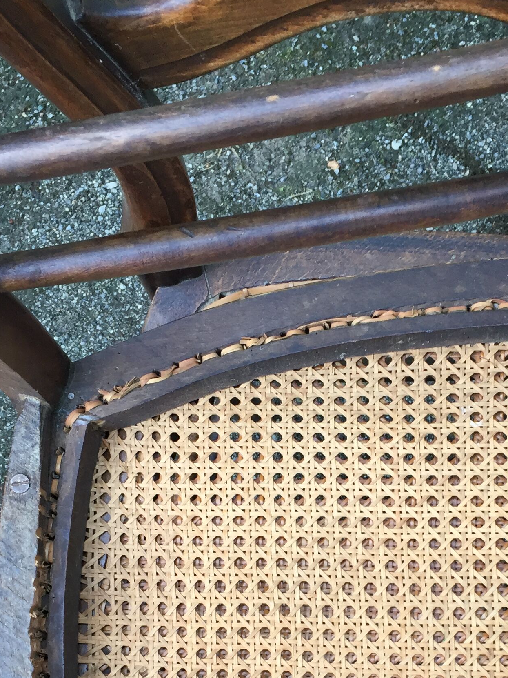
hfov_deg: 25.5
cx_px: 339
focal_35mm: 57
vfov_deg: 32.6
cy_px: 571
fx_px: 1116
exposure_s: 1/33
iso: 32
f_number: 2.2
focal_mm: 4.15
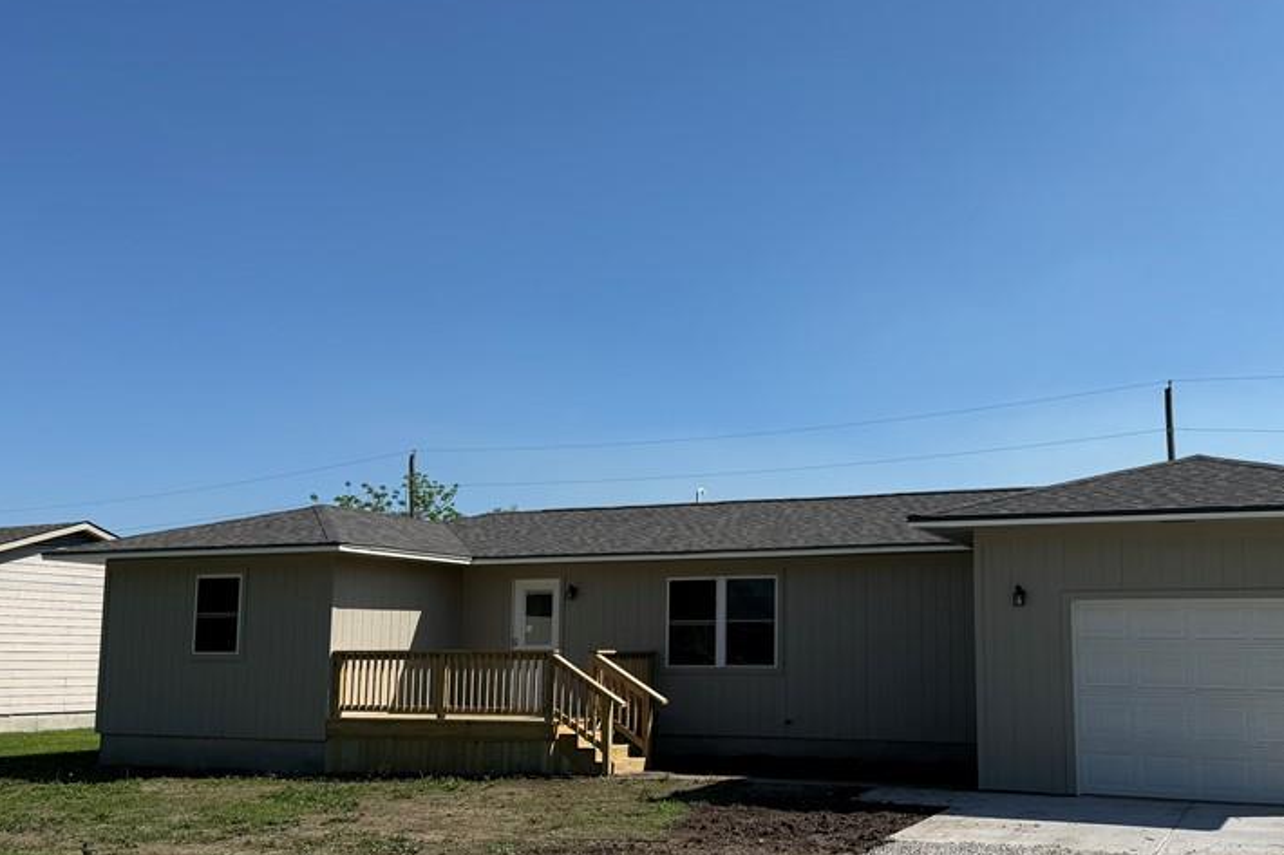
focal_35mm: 36
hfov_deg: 52.7
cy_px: 495
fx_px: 1284
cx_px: 776
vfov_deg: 36.8
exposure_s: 1/6173
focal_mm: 6.76
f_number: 1.78
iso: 80
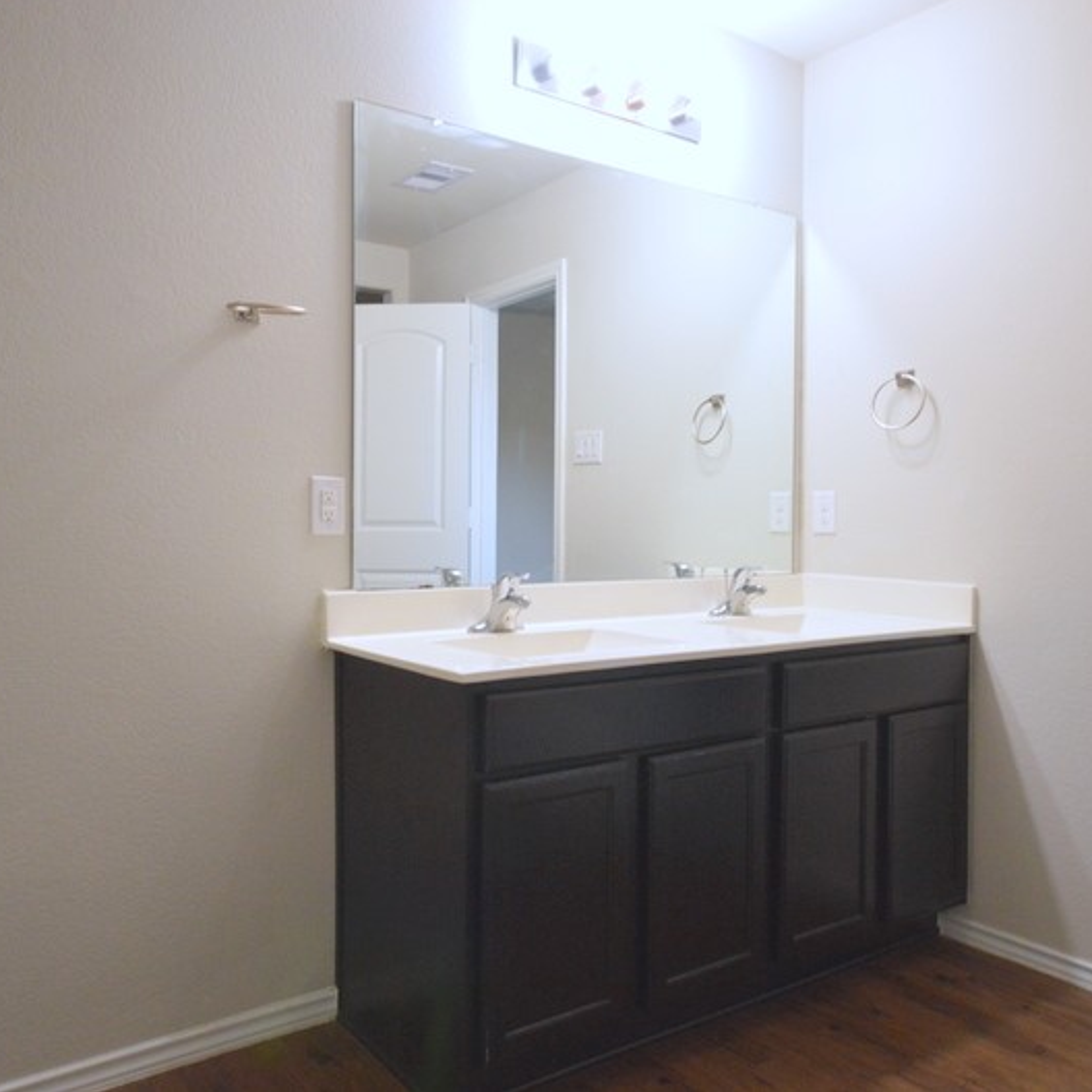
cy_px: 544
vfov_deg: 59.1
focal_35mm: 27
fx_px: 964
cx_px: 503
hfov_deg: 59.0
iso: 1100
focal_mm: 14
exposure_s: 1/60
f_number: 4.8
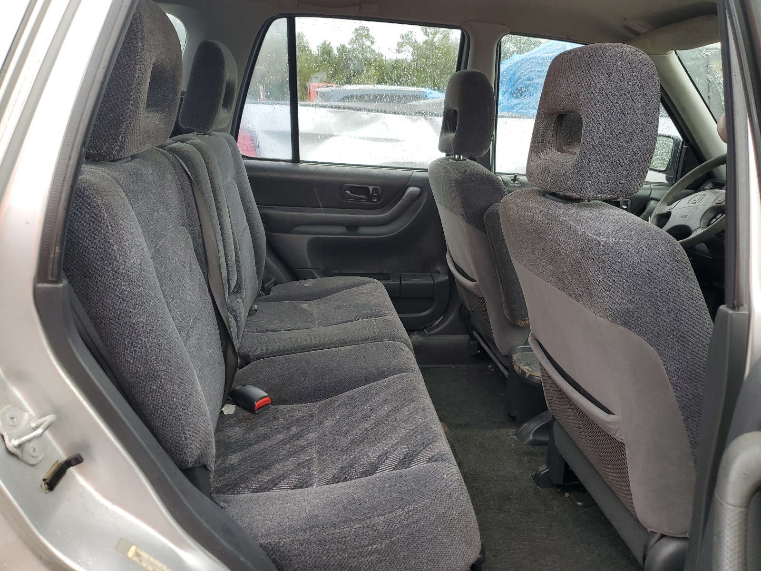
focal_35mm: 26
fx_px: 572
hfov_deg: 67.3
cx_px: 380
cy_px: 286
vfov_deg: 53.1
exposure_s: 1/156
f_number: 1.5
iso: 50
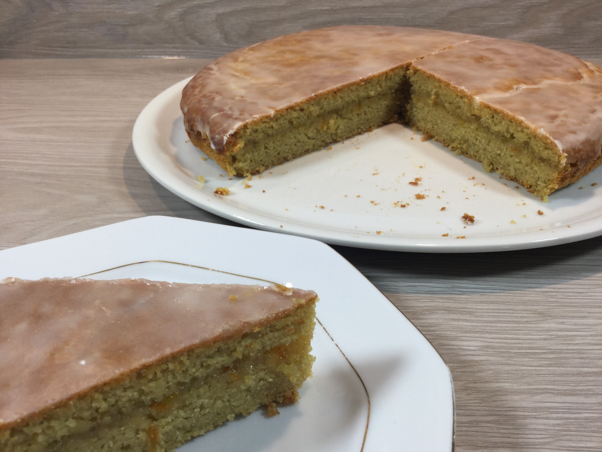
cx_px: 301
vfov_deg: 45.4
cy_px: 226
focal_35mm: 31
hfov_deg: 58.4
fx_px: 539
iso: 32
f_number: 2.4
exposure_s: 1/50
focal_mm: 3.3
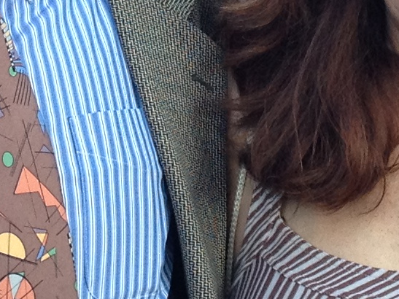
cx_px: 123
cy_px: -135
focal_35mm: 209
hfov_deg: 9.5
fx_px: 2409
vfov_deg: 7.0
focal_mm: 4.28
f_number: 2.4
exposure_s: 1/120
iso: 80
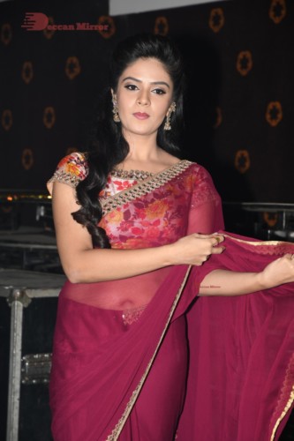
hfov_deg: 11.4
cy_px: 220
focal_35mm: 120
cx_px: 147
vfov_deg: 17.1
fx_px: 1471
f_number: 5.6
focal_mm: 80
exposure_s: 1/60
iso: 320
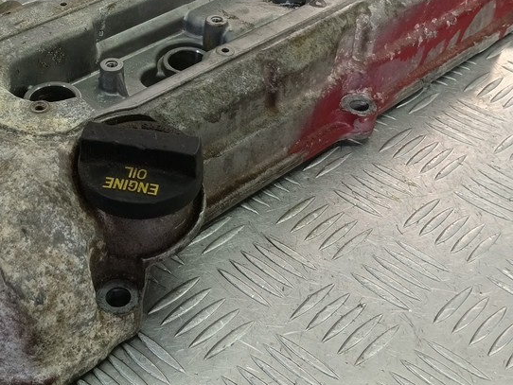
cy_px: 108
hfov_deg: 36.9
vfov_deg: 28.3
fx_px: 756
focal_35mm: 51
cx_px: 150
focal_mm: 4.11
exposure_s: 1/100
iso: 145
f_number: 1.6
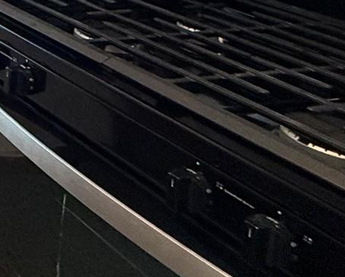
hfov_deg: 19.6
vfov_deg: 20.7
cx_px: -320
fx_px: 633
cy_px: -148
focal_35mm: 62
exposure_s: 1/60
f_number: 2.2
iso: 320
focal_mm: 2.22
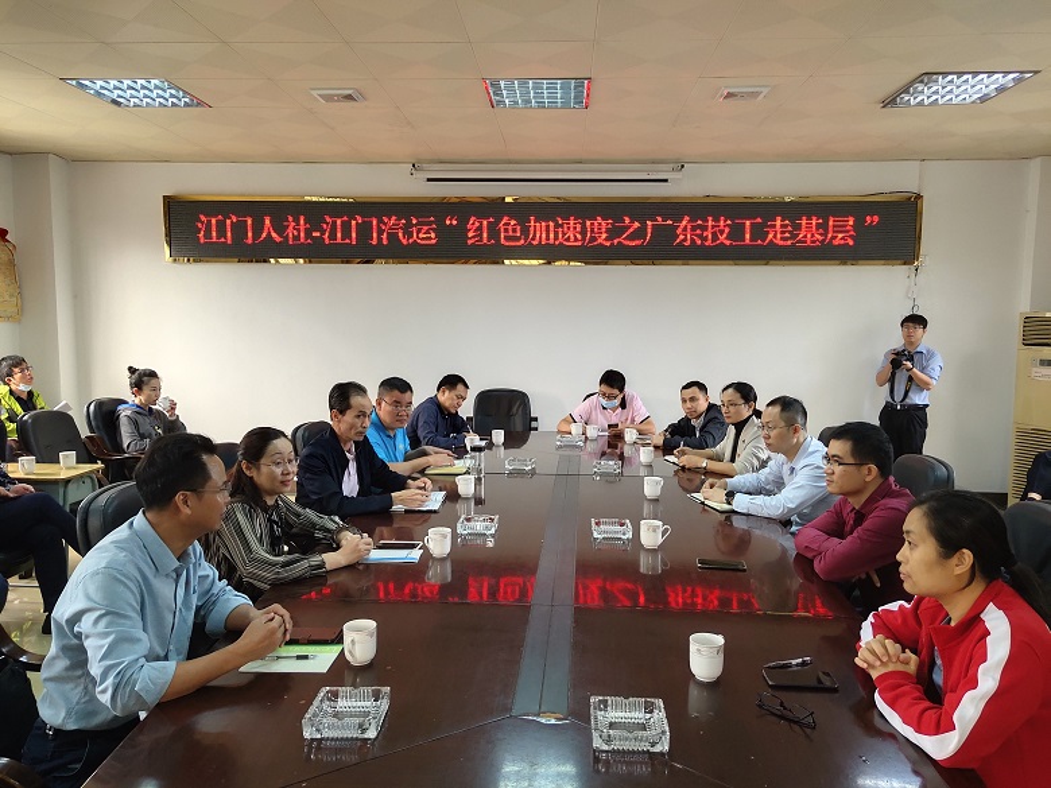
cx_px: 526
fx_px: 911
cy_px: 394
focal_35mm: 30
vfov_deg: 46.8
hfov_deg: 60.0
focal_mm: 4.35
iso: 227
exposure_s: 1/50
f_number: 1.8
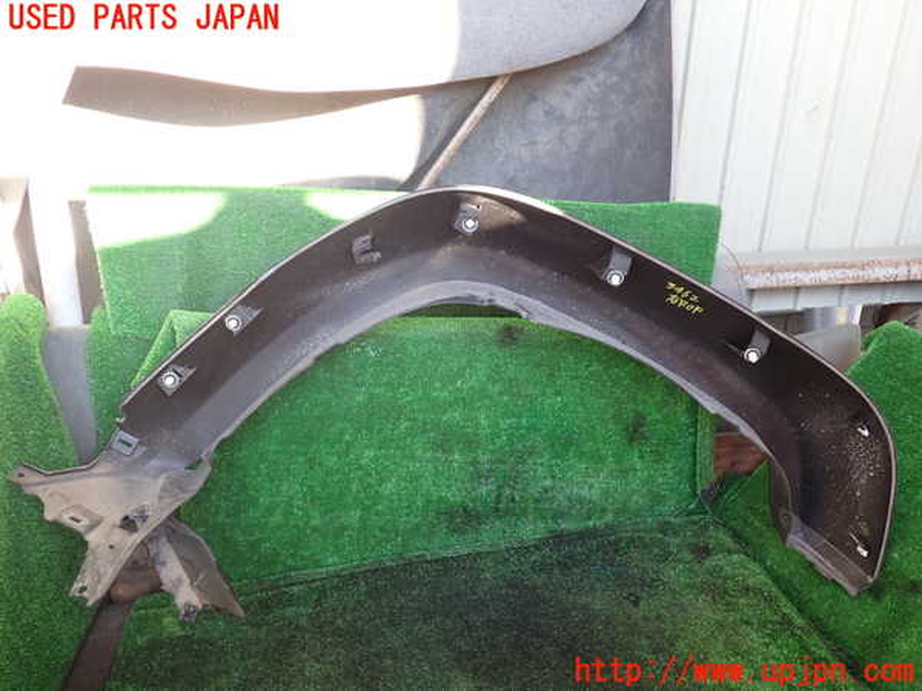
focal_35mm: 30
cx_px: 461
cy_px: 346
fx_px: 799
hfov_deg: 60.0
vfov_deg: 46.8
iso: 160
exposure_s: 1/60
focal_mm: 5.4
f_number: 2.3
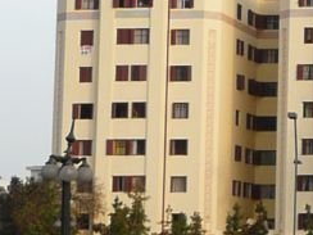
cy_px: 91
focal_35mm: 176
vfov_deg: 8.4
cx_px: 616
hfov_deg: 10.4
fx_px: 1591
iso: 100
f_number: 3.3
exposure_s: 1/200
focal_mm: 4.6
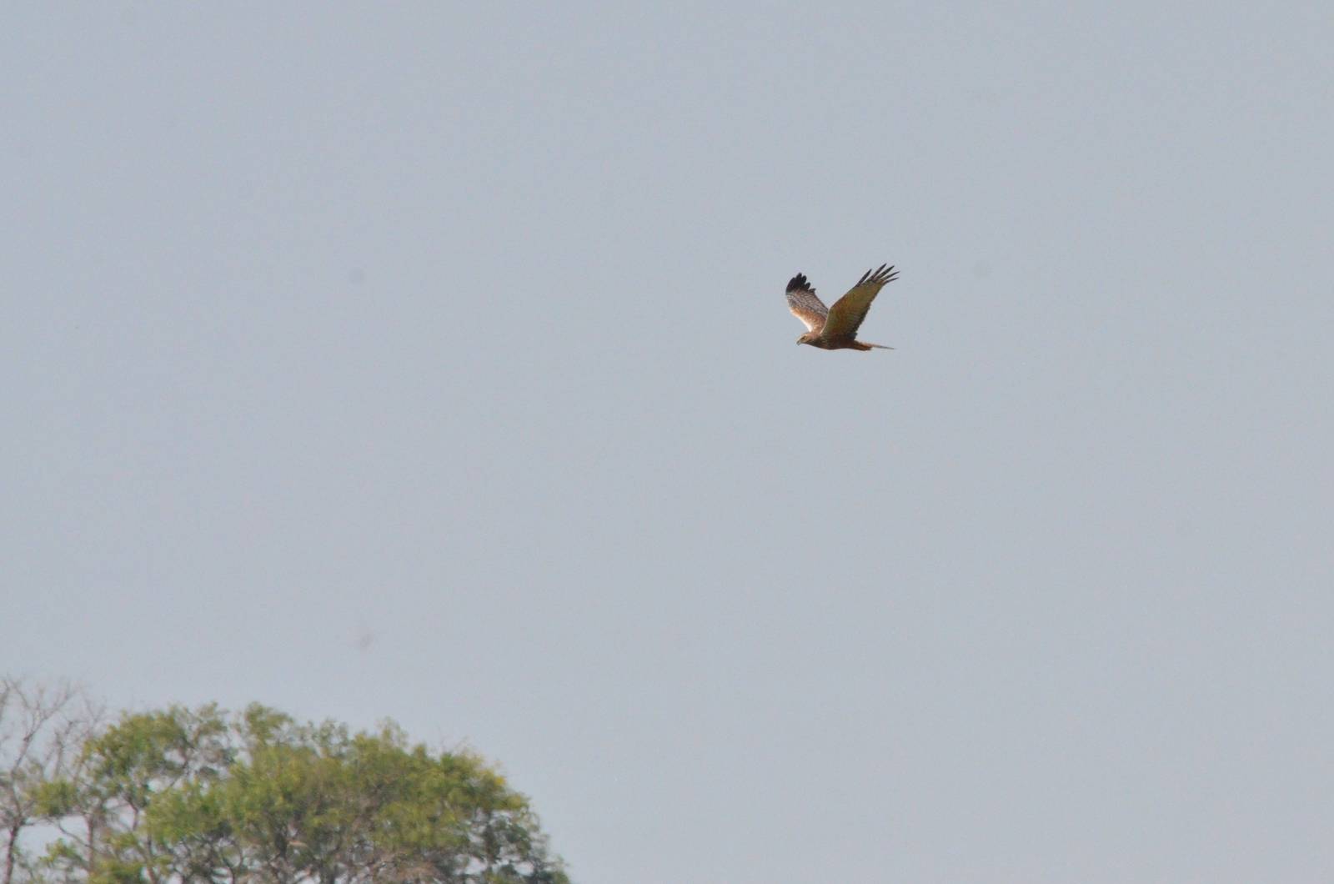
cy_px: 442
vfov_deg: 1.8
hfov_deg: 2.8
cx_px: 667
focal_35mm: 750
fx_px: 27736
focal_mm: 500
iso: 2500
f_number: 13
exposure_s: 1/2500
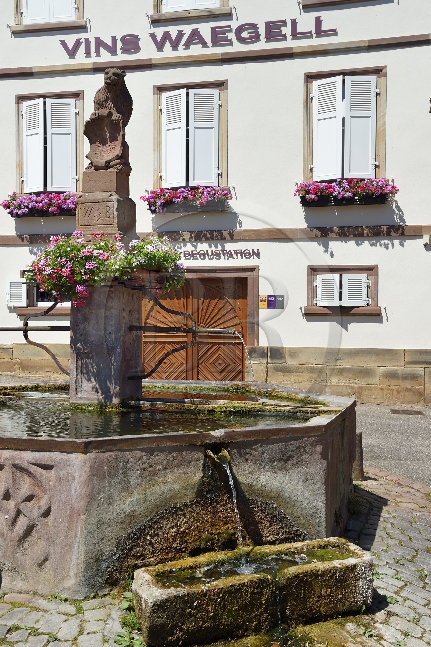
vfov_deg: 46.4
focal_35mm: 42
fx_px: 754
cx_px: 216
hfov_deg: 31.9
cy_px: 324
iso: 200
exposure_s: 1/400
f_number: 10
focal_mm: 42
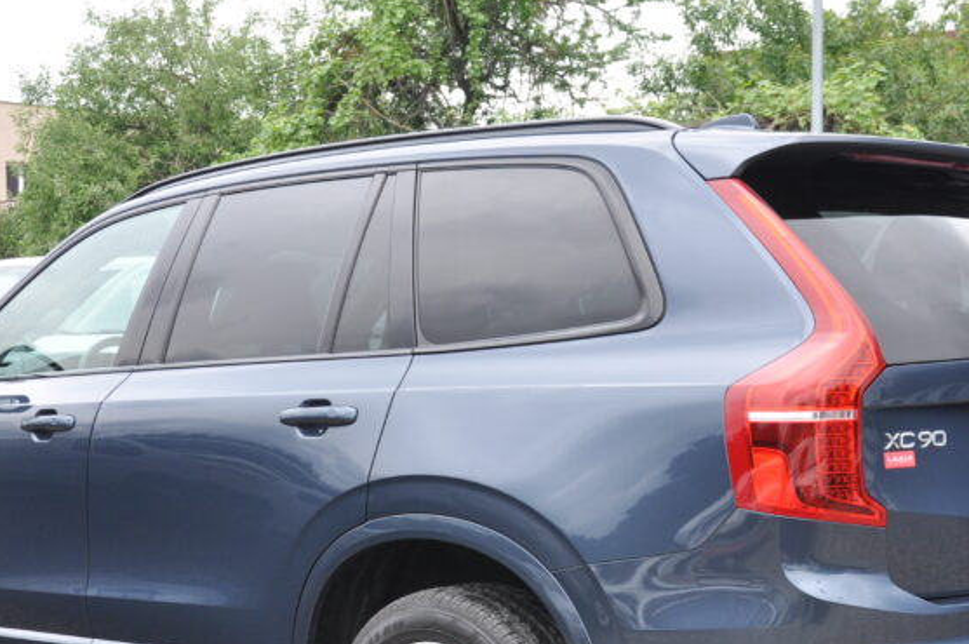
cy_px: 419
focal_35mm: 69
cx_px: 496
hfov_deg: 29.3
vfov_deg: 19.7
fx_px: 1853
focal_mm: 25
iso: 400
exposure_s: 1/160
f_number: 6.3
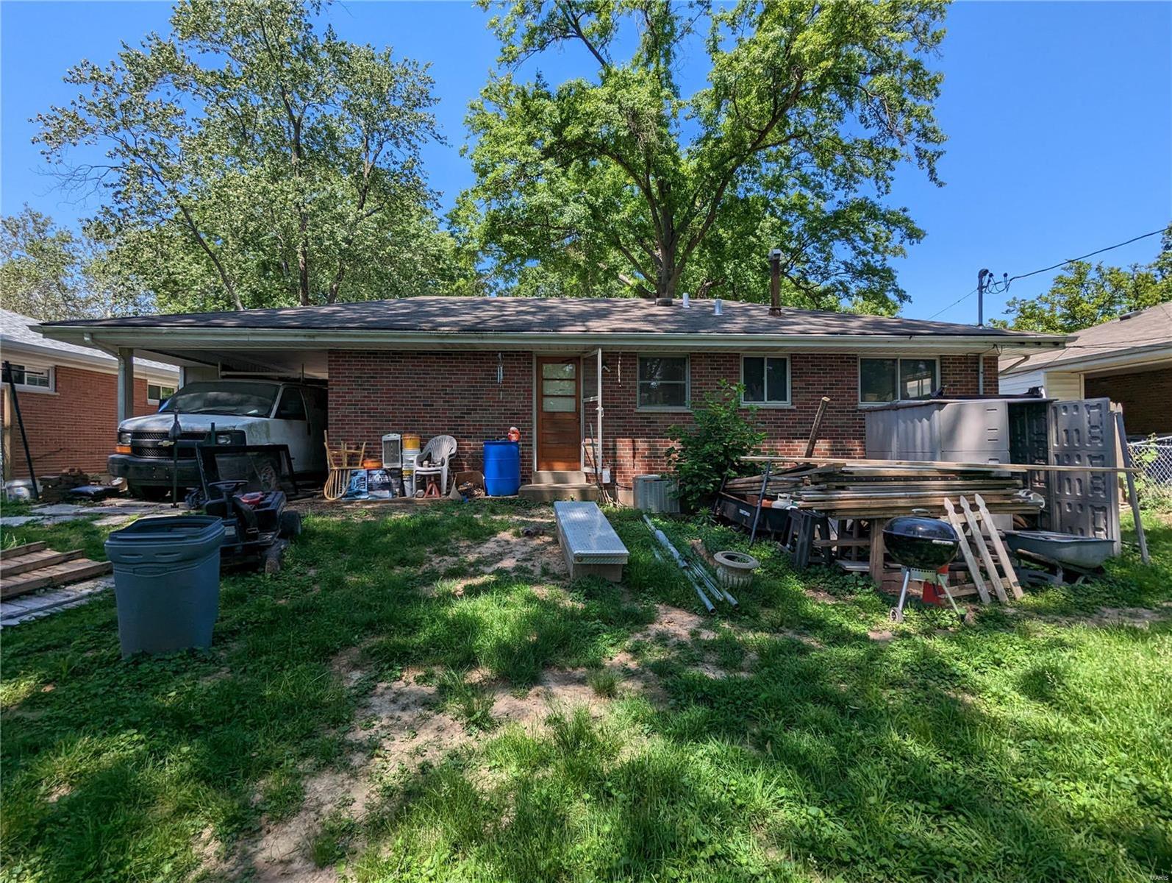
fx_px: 542
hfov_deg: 94.4
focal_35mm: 16
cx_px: 586
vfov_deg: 78.2
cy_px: 442
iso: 47
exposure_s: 1/869
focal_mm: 2.35
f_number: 2.2
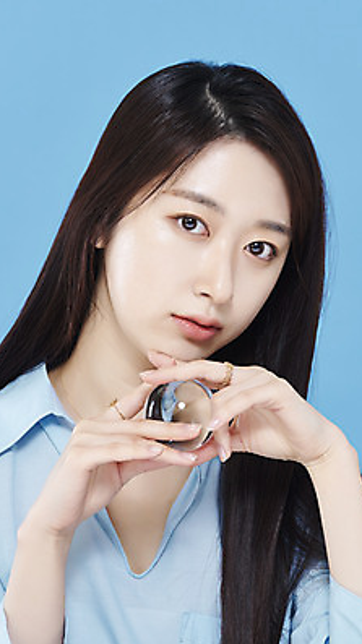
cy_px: 323
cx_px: 171
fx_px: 1896
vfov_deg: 19.3
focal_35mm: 111
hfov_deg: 10.9
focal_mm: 105
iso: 64
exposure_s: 1/125
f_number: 11
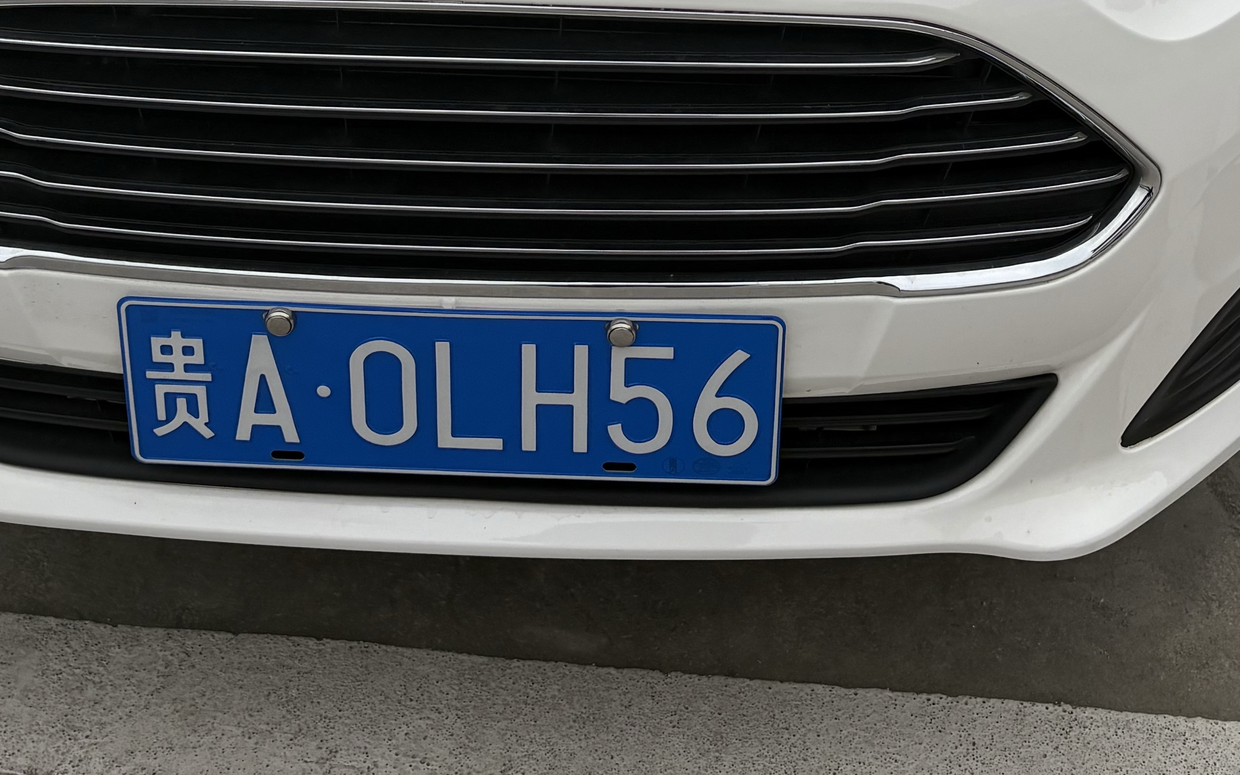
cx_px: 643
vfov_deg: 19.9
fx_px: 2028
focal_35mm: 60
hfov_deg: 34.0
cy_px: -234
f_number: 1.6
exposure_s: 1/4065
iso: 50
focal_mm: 5.96
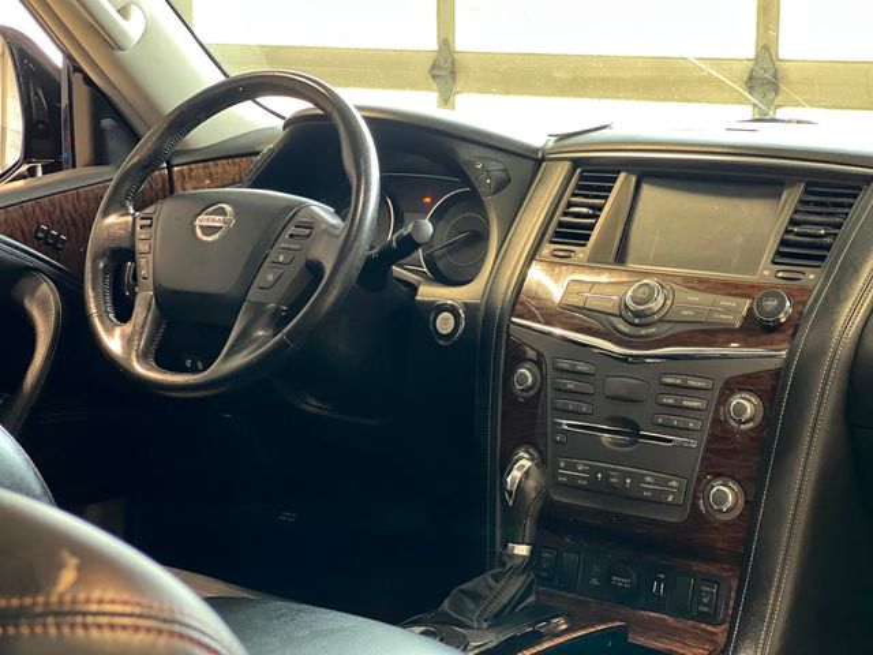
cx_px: 436
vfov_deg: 19.1
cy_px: 328
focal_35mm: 77
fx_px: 1942
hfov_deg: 25.3
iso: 640
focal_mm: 9
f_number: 2.8
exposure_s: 1/15
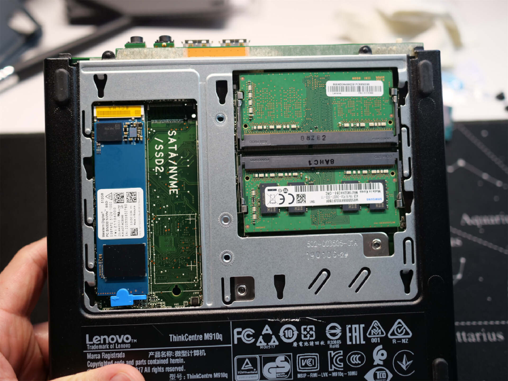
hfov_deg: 46.8
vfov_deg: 36.0
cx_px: 254
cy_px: 190
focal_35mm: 40
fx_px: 587
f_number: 2
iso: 320
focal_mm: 20
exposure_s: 1/60
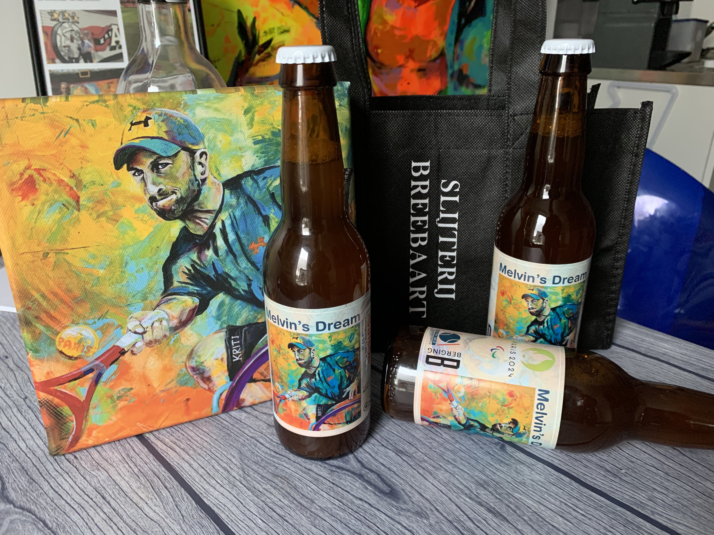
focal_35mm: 26
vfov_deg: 53.1
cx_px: 357
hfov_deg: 67.3
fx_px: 536
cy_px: 268
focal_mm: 4.25
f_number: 1.8
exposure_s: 1/60
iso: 400
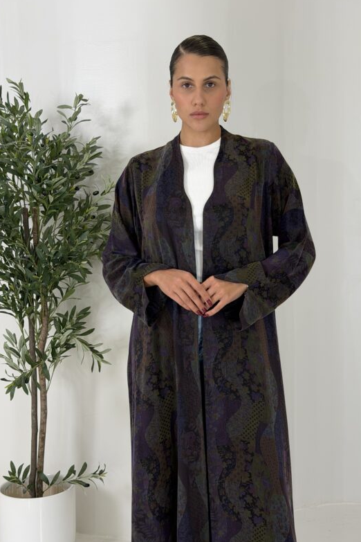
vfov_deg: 38.9
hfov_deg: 26.5
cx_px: 201
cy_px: 273
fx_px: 767
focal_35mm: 51
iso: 64
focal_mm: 6.76
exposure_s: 1/434
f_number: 1.78
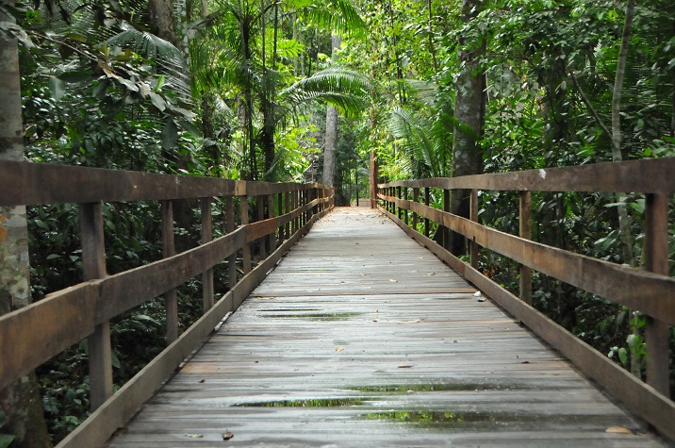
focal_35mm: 54
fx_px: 1011
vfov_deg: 25.0
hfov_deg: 36.9
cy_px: 224
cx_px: 338
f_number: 4.2
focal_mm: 36
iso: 2500
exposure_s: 1/250
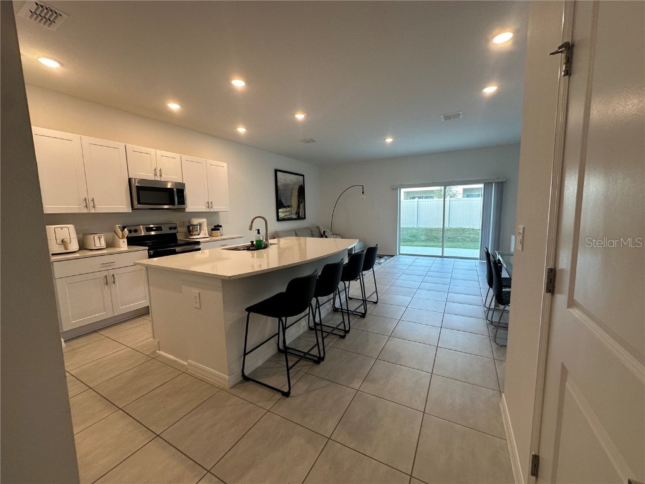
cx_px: 322
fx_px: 261
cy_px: 242
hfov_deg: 102.1
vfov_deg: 85.7
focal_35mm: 14
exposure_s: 1/120
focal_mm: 2.22
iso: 125
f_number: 2.2
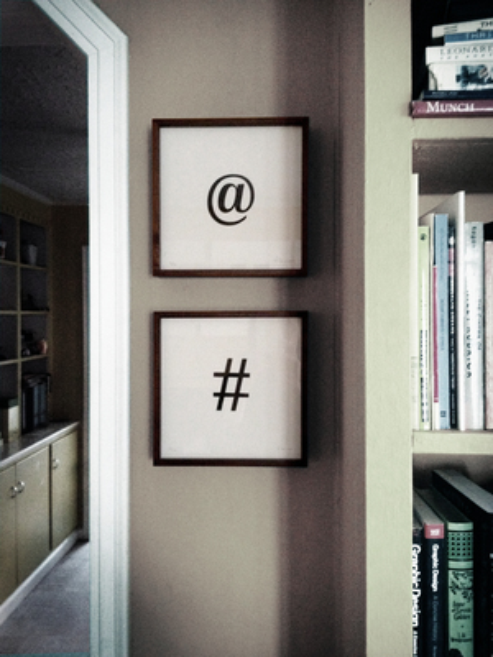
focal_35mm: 35
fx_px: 665
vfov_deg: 52.6
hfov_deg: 40.7
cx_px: 246
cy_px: 328
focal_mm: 4.28
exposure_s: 1/15
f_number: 2.4
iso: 800
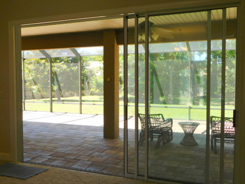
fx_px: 255
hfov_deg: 51.4
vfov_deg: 39.7
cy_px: 92
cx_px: 122
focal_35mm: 36
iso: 125
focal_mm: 6.3
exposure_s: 1/160
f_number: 3.5
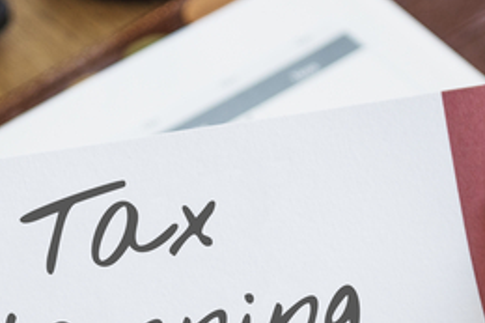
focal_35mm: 461
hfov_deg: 4.5
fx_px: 6207
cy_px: 518
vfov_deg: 3.0
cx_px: 128
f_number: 4
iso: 200
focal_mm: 120
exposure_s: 1/160
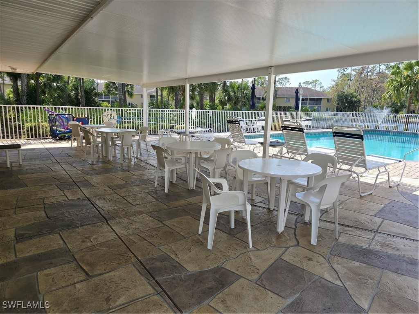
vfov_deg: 58.9
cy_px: 157
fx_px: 278
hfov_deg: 73.9
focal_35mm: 23
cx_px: 210
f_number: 1.7
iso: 12
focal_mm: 6.3
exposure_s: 1/359
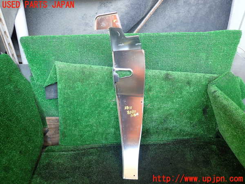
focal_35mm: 25
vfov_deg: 54.9
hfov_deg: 69.4
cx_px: 122
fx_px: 177
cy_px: 92
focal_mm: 4.5
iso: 160
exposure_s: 1/60
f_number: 2
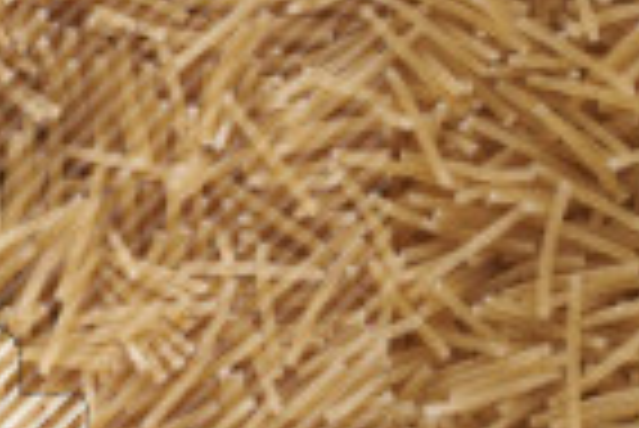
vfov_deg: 4.9
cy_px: 63
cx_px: -734
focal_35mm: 281
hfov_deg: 7.0
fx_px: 4993
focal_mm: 50
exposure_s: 1/100
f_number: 8
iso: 160
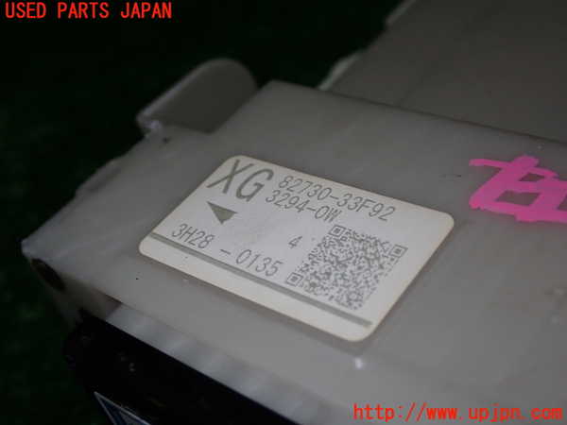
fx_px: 885
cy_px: 212
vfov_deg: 27.0
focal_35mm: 54
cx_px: 284
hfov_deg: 35.5
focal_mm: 9.65
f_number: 10
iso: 200
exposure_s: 1/50
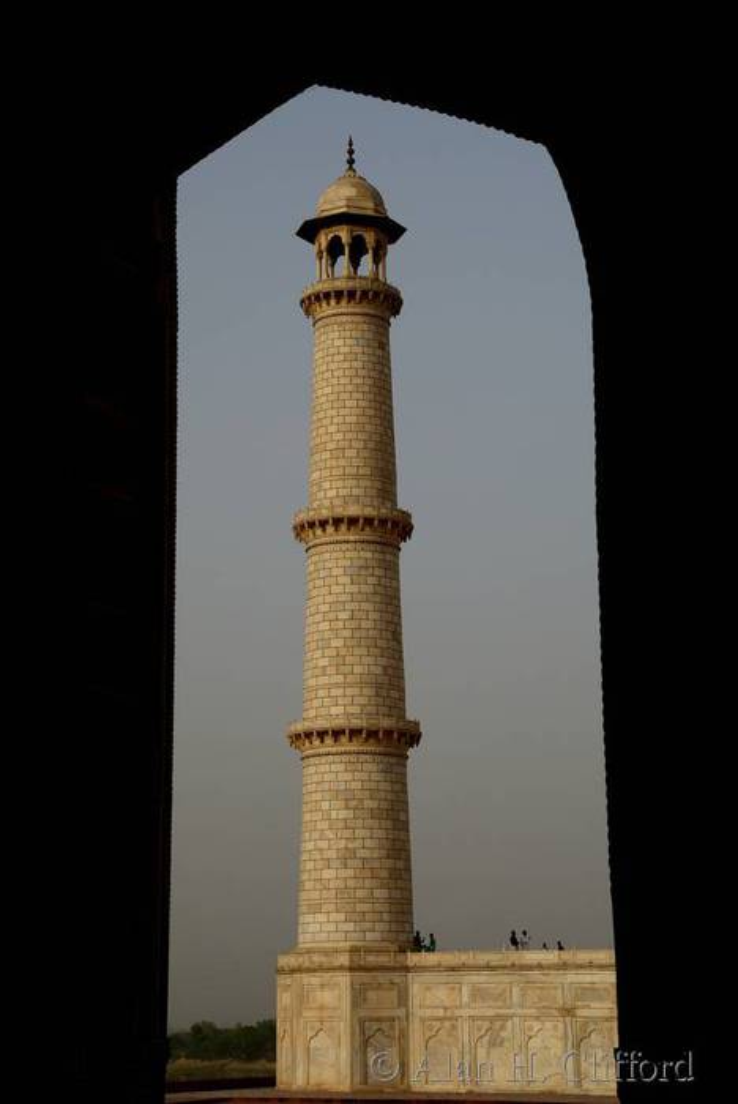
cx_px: 369
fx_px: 2209
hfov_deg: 19.0
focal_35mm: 72
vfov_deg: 28.1
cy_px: 552
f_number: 8
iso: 100
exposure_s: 1/250
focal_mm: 48
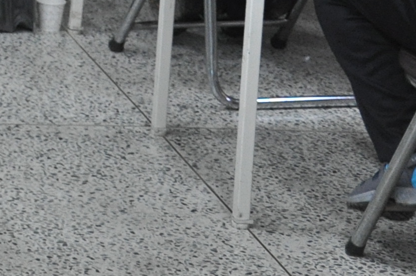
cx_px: -522
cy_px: -393
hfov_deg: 9.7
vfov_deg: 6.7
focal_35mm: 193
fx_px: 2223
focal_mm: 25
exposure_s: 1/30
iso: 800
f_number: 5.6
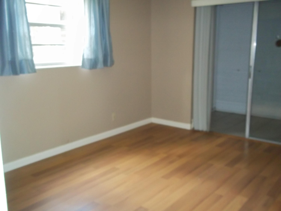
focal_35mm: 36
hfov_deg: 51.4
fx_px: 292
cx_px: 140
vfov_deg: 39.7
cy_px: 106
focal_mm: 6.5
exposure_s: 1/30
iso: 320
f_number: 3.1
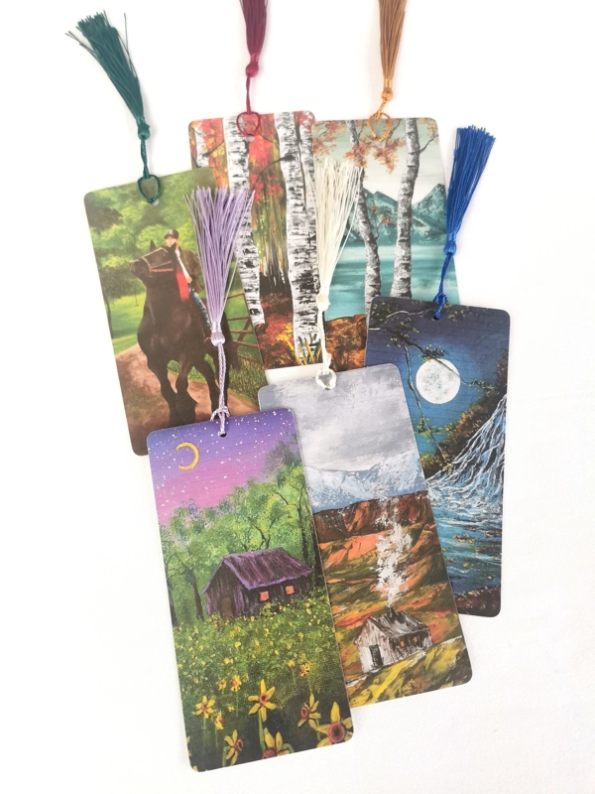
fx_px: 619
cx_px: 298
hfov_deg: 51.4
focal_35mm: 27
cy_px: 397
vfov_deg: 65.3
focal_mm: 5.56
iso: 200
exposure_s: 1/965
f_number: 1.6
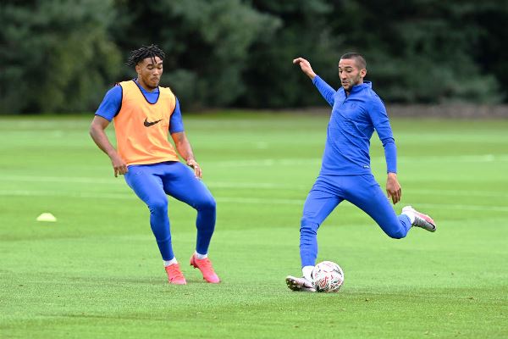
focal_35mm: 400
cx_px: 254
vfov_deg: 3.4
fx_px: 5644
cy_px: 170
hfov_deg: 5.2
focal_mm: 400
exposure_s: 1/1600
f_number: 5
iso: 1000
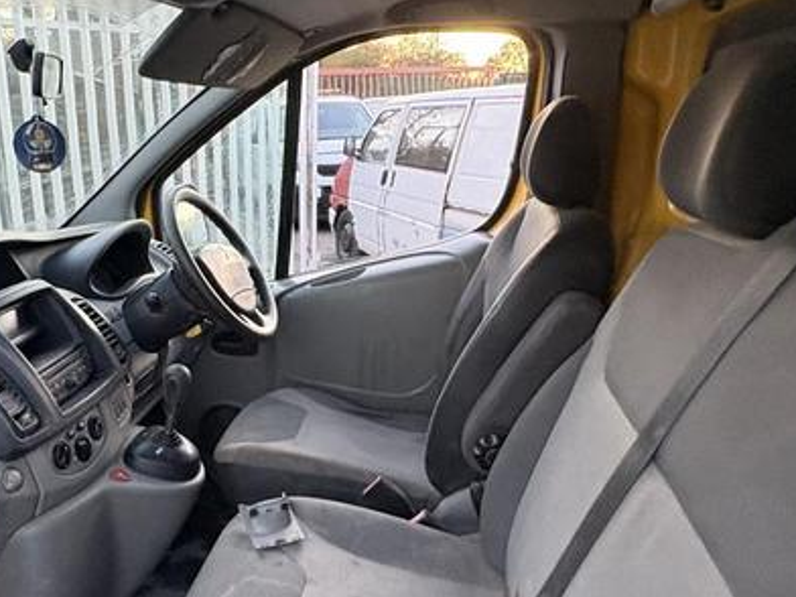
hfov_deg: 55.6
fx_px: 736
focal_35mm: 32
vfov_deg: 44.1
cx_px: 266
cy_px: 337
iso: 400
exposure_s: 1/60
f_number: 2.2
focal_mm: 2.22
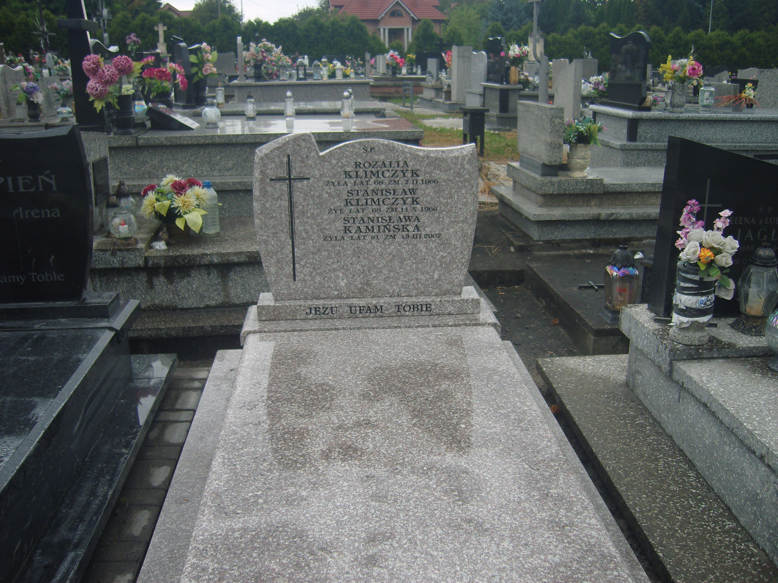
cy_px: 292
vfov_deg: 41.8
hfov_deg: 54.0
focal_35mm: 34
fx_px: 764
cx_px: 389
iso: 100
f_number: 2.8
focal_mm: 7.3
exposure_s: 1/160
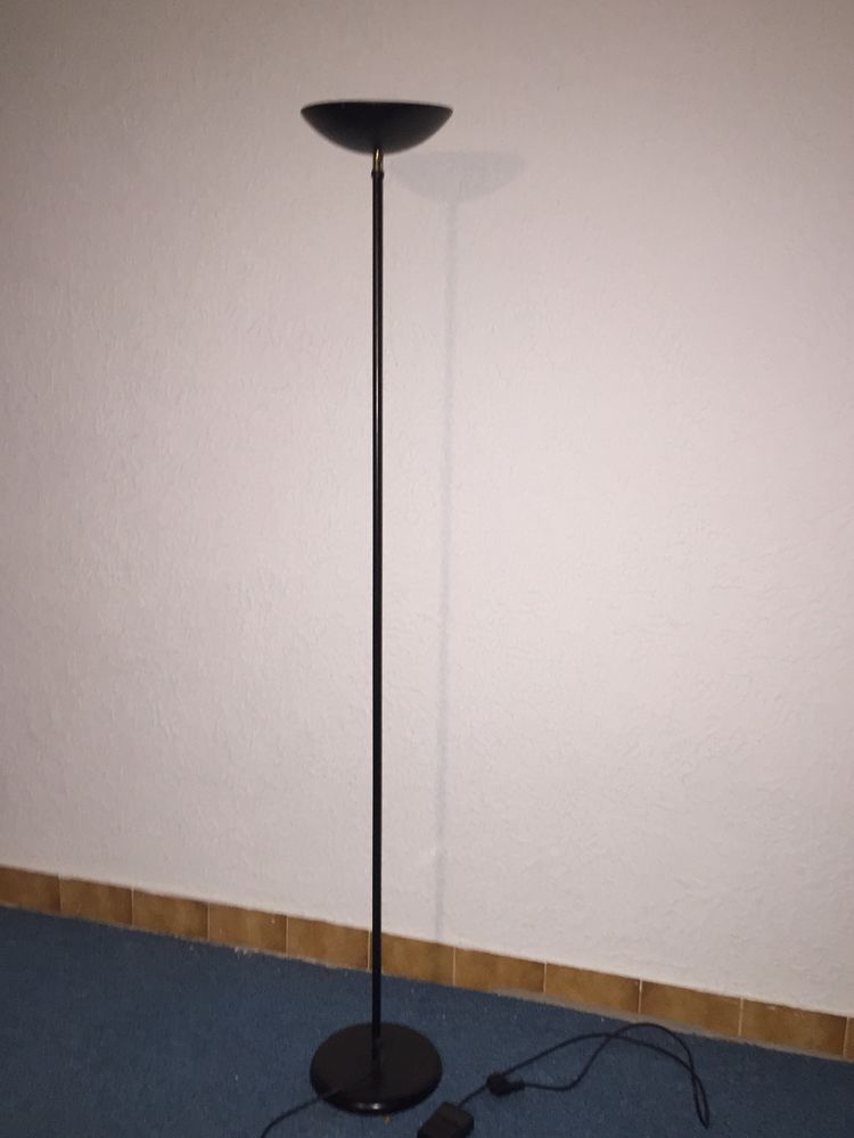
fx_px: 954
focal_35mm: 29
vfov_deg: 61.7
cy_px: 569
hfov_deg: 48.2
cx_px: 427
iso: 160
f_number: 2.2
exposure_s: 1/17
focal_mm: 4.15
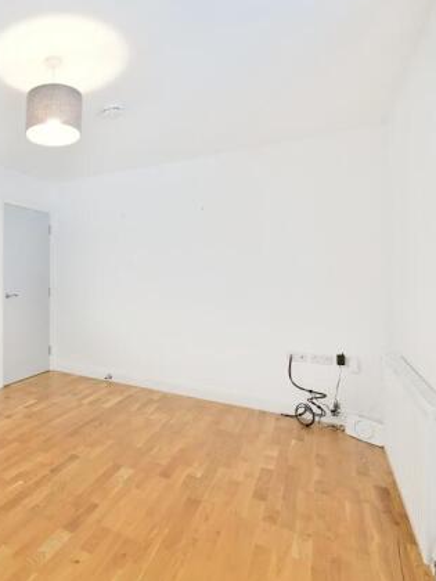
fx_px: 353
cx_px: 37
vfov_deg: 79.0
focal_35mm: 21
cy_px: 280
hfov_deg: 54.5
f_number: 11
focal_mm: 14
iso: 500
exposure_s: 1/8
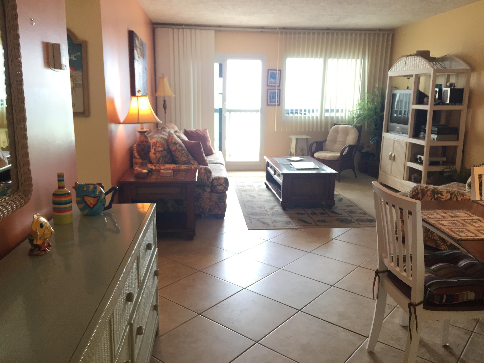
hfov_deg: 61.7
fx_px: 405
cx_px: 242
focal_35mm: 29
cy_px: 182
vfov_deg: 48.2
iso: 32
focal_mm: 4.15
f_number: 2.2
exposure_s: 1/30
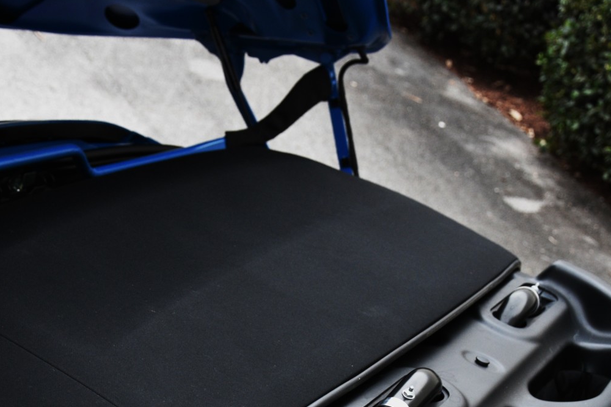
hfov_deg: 23.6
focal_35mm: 86
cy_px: 404
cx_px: 252
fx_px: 1460
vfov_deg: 15.6
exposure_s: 1/100
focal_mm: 28
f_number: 5
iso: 800
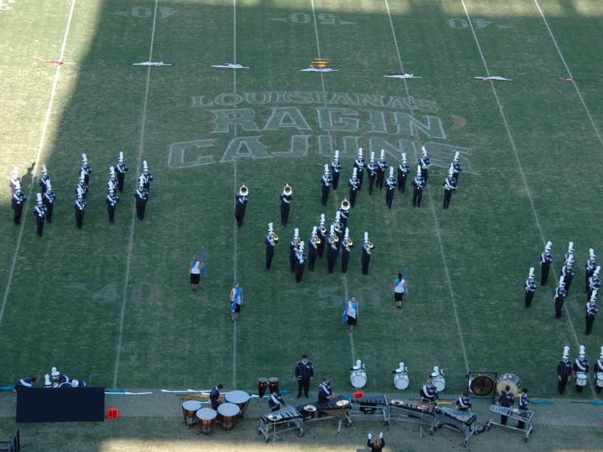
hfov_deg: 19.4
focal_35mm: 101
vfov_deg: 14.6
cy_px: 223
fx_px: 1759
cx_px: 337
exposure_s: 1/160
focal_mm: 56
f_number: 6.3
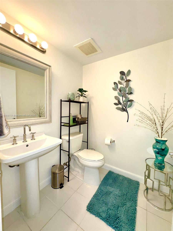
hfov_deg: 85.7
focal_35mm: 14
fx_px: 93
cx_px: 86
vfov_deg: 102.1
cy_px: 116
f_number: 2.2
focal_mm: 2.22
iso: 80
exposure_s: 1/62
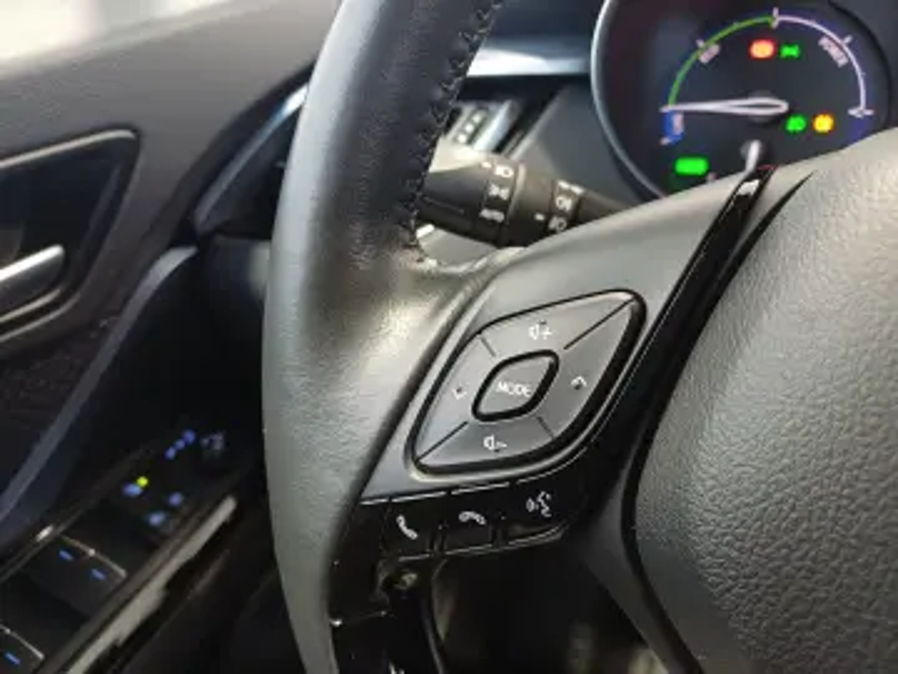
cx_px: 449
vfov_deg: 54.9
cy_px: 337
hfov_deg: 69.4
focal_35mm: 25
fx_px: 649
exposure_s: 1/25
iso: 400
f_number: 1.8
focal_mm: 4.65
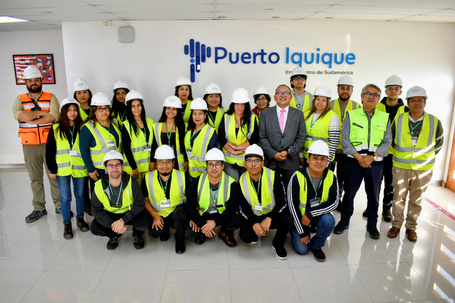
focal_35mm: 27
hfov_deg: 67.4
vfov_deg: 47.9
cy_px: 152
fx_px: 341
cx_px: 228
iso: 1000
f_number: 3.5
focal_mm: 18
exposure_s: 1/320
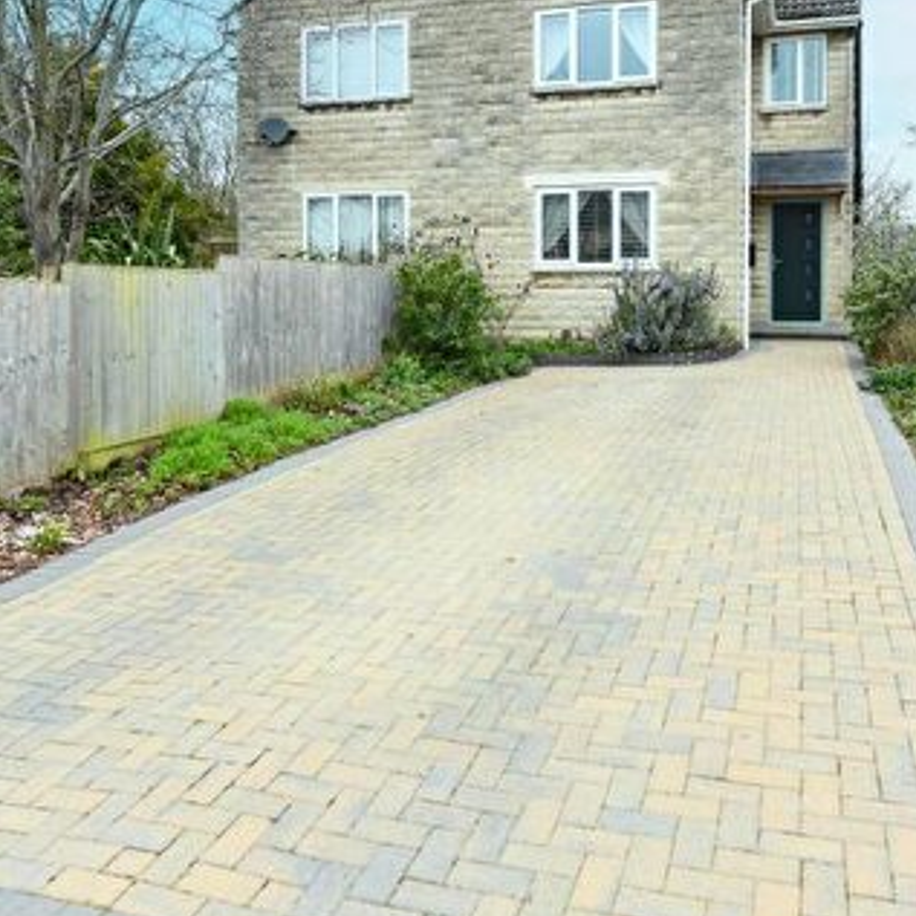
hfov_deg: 53.9
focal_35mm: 30
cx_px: 407
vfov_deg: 53.8
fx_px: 898
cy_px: 380
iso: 400
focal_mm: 16
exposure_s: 1/200
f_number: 6.3
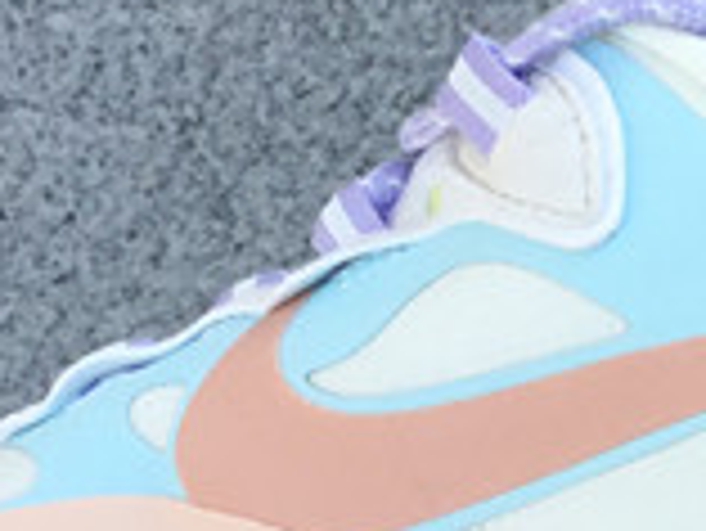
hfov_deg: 12.4
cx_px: 598
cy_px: 531
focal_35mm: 158
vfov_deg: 9.3
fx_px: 3225
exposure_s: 1/297
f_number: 2.4
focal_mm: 3.3
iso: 25
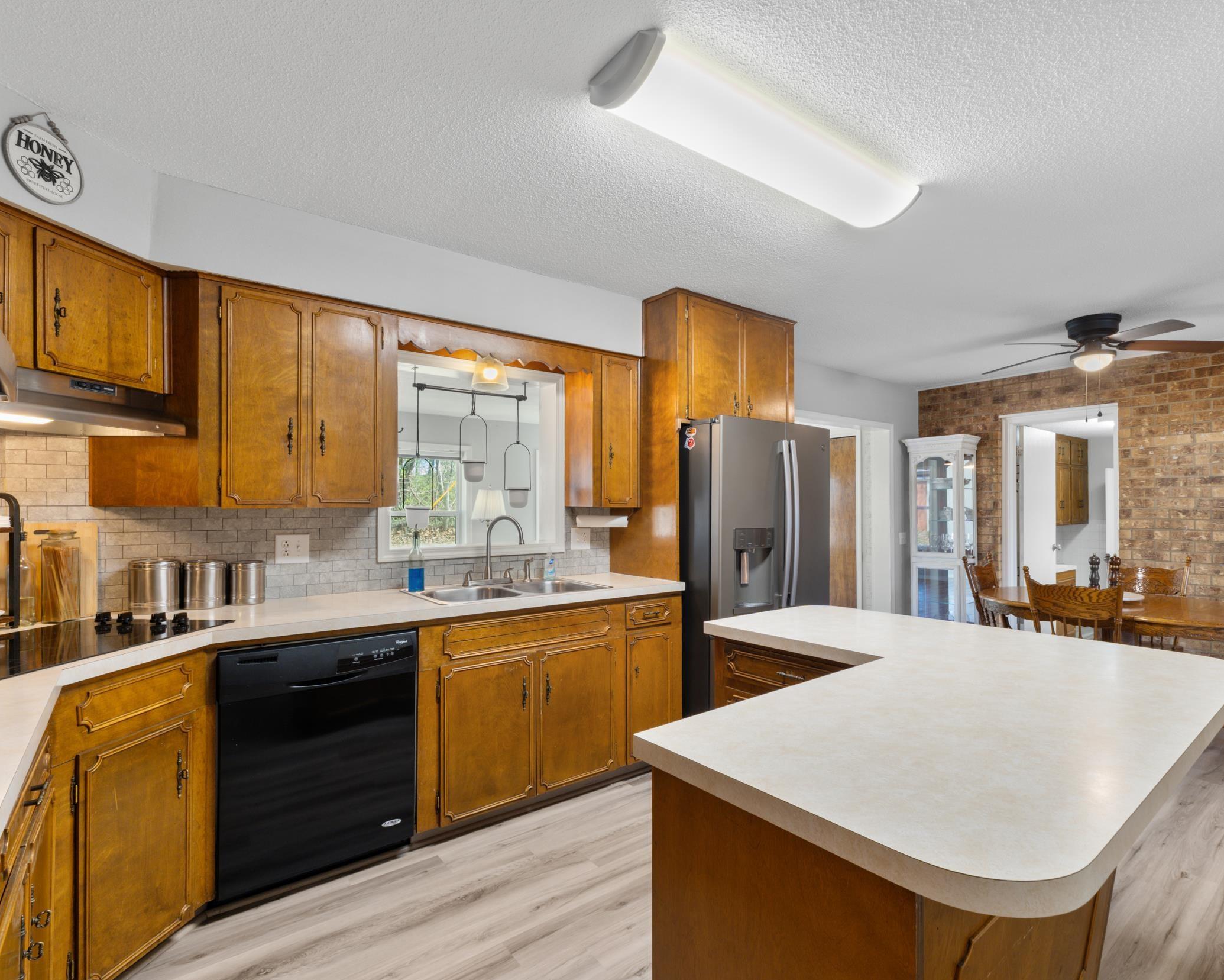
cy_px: 491
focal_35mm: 17
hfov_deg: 89.4
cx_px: 672
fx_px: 616
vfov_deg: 77.0
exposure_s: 1/20
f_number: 9
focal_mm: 10
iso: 200
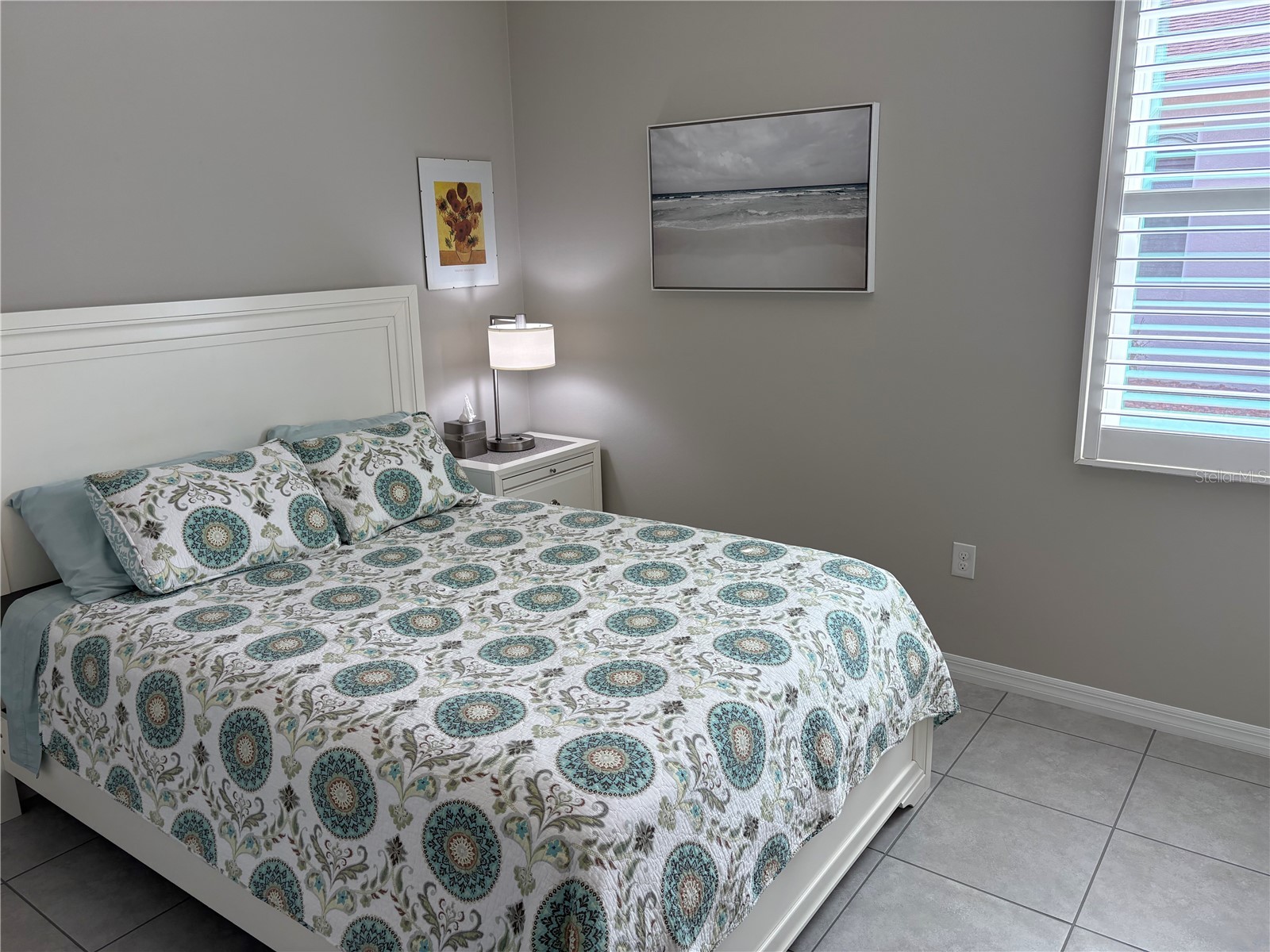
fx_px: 954
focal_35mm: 26
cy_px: 476
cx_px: 635
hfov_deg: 67.3
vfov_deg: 53.1
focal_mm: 5.96
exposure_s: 1/232
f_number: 1.6
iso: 64
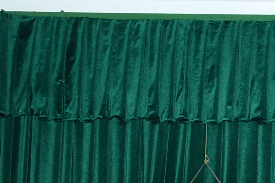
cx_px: 610
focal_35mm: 182
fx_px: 1390
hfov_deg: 10.1
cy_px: 433
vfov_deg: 7.1
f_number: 3.8
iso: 500
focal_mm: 21
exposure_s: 1/200
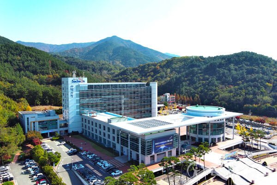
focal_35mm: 29
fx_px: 223
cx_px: 138
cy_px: 92
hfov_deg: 63.7
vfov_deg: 45.0
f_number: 8
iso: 200
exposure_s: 1/240
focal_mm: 10.19
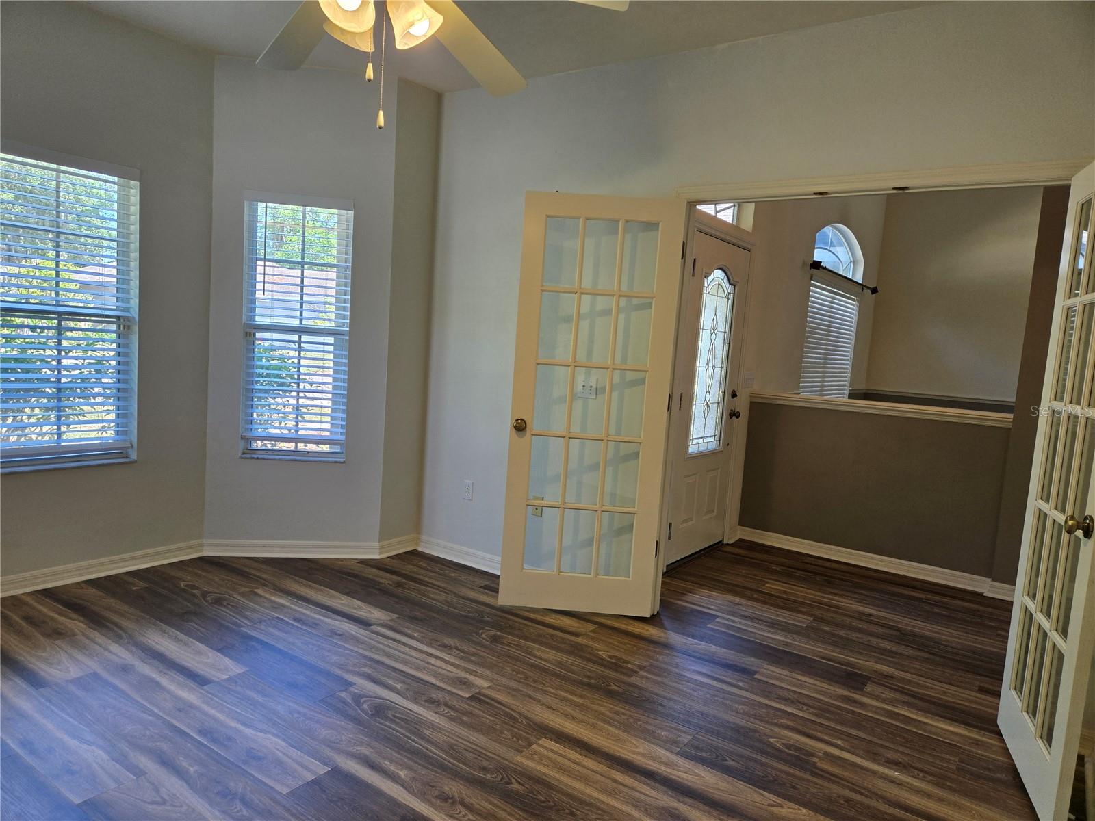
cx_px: 548
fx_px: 728
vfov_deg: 58.9
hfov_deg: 73.9
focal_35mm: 23
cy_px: 410
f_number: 1.8
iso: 80
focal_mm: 5.4
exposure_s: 1/120
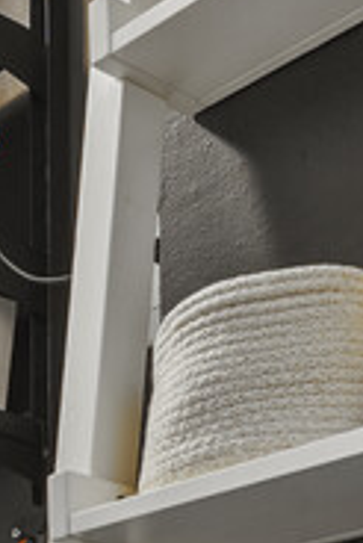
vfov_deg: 20.6
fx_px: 1147
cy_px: 915
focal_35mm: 76
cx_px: -562
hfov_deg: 12.8
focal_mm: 14
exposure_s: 5
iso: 200
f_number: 9
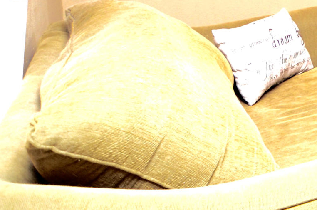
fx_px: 571
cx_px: 543
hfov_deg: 22.0
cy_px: -67
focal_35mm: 65
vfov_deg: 19.2
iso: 800
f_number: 3.2
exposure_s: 1/50
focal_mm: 11
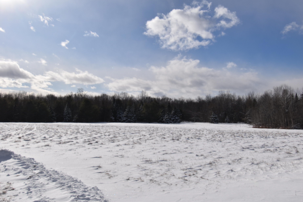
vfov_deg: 43.6
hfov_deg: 61.9
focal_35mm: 30
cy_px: 101
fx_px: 252
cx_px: 152
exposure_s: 1/2000
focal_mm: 20
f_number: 8
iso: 220
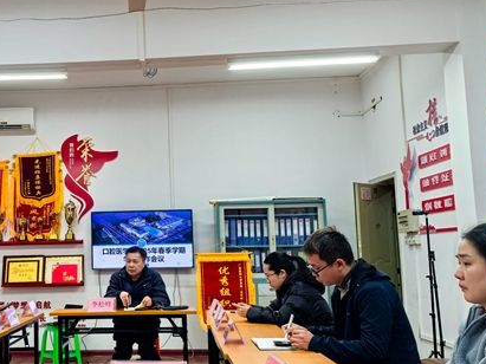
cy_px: 185
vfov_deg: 31.5
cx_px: 122
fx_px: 646
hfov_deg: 40.1
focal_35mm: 46
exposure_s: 1/50
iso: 320
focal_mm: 6.98
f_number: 4
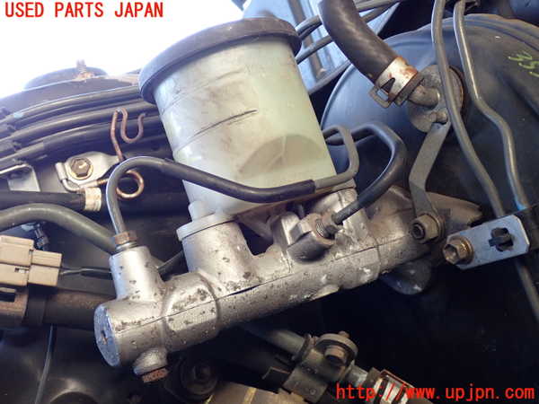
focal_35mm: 50
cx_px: 270
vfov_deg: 29.1
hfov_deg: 38.2
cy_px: 202
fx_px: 779
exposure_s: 1/125
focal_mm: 9.01
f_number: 3.2
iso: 500
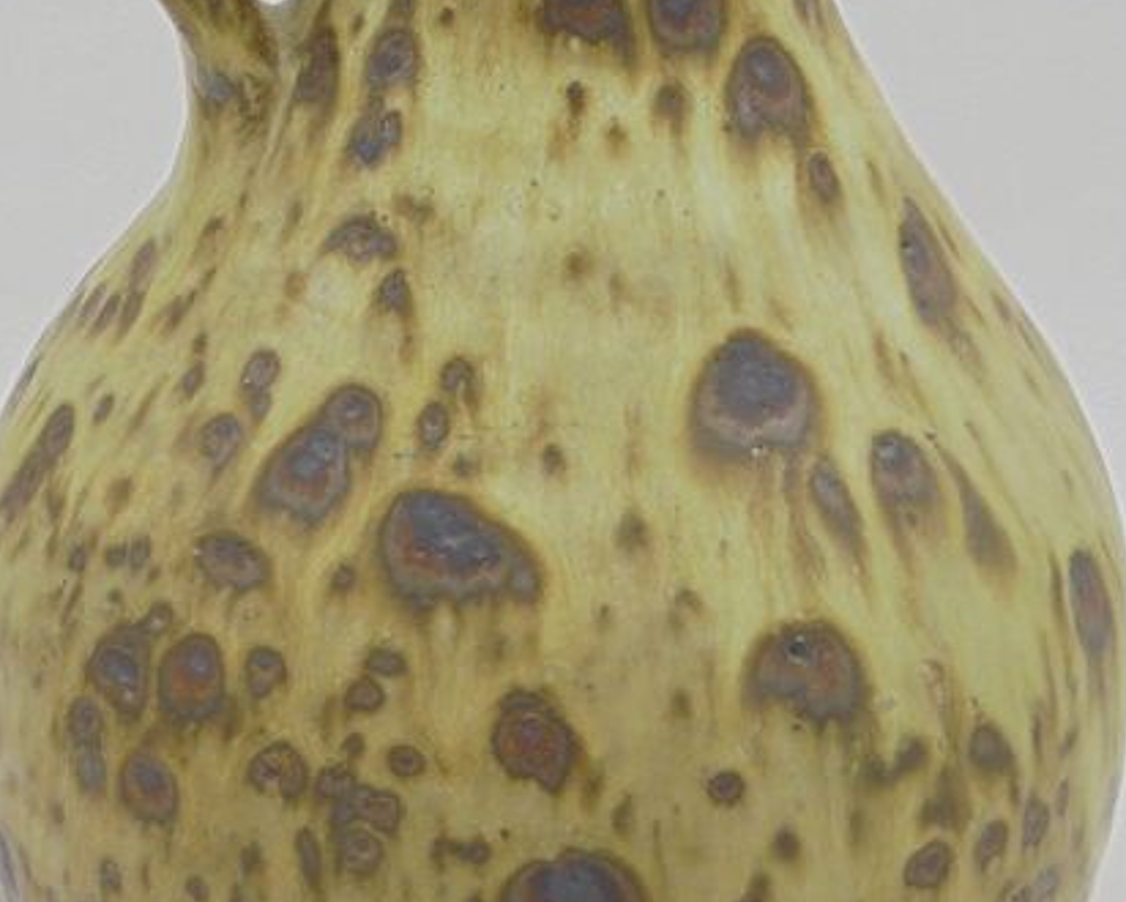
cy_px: 323
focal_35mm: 81
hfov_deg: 23.6
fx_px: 2701
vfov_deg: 18.9
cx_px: 548
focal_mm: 6.9
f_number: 4.2
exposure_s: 1/30
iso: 100
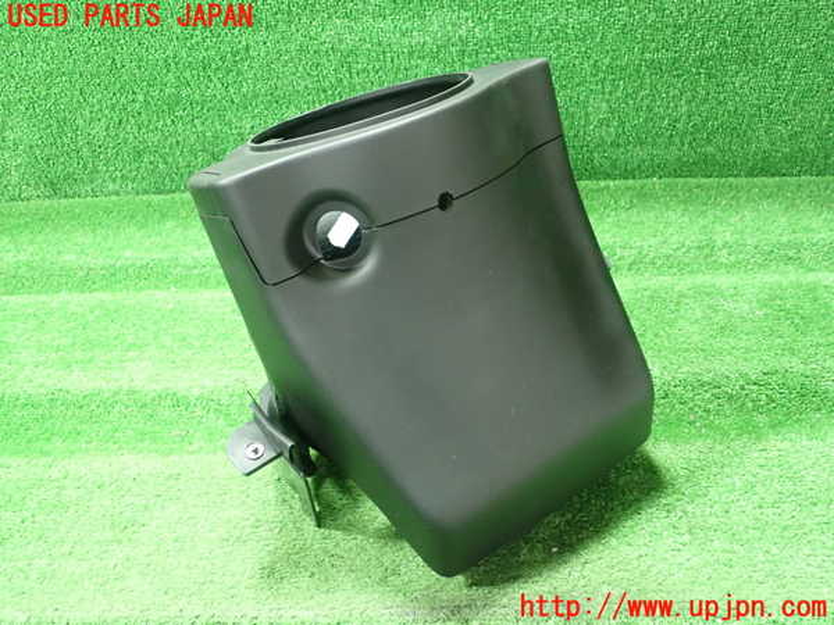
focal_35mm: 30
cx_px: 417
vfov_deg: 46.8
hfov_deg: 60.0
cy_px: 312
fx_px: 723
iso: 800
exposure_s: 1/50
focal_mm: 5.5
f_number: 2.3
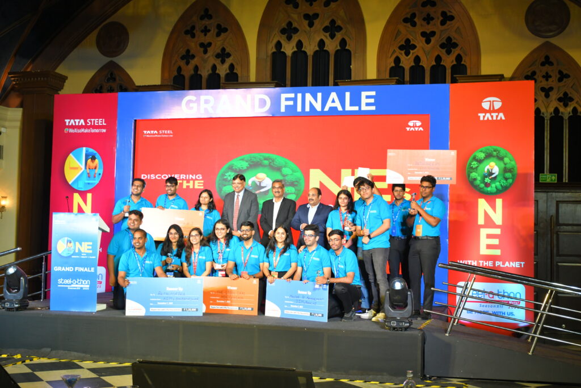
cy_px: 194
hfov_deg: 41.1
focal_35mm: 48
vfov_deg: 28.1
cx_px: 290
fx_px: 775
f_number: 5.6
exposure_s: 1/125
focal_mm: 32
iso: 1100
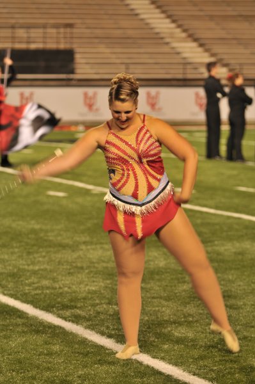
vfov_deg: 13.1
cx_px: 128
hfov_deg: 8.7
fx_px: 1676
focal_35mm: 158
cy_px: 192
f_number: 2.8
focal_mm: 105
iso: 200
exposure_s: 1/60
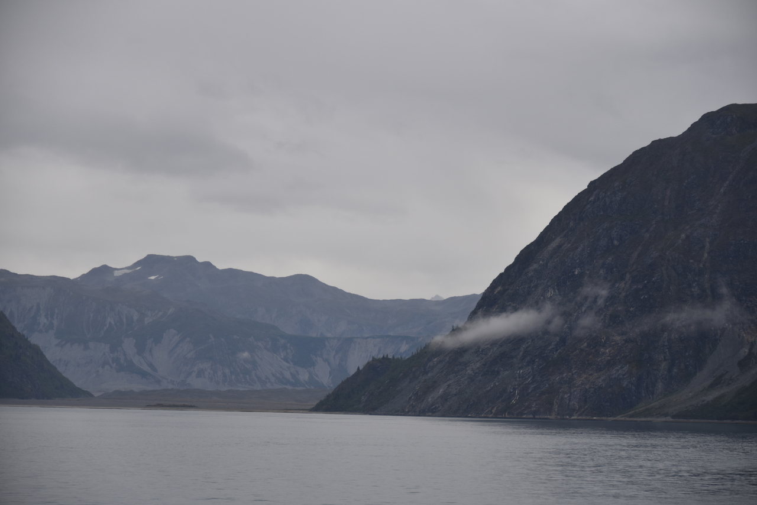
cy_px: 252
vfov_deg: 11.8
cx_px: 378
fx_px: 2440
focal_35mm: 116
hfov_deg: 17.6
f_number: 5.6
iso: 200
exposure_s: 1/250
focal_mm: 116
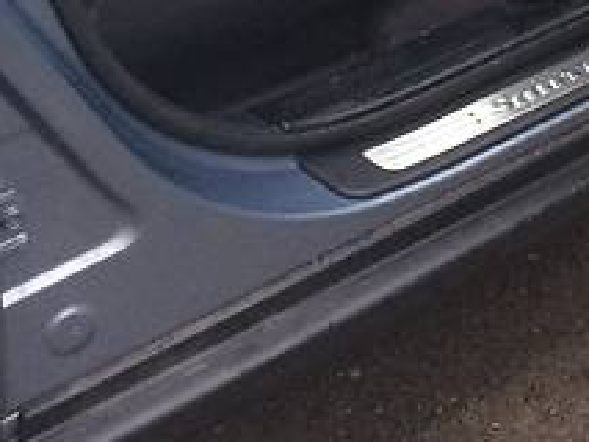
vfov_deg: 12.5
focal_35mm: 109
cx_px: 794
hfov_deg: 16.9
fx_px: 1856
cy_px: -343
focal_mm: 4.2
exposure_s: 1/33
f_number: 2.2
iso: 80
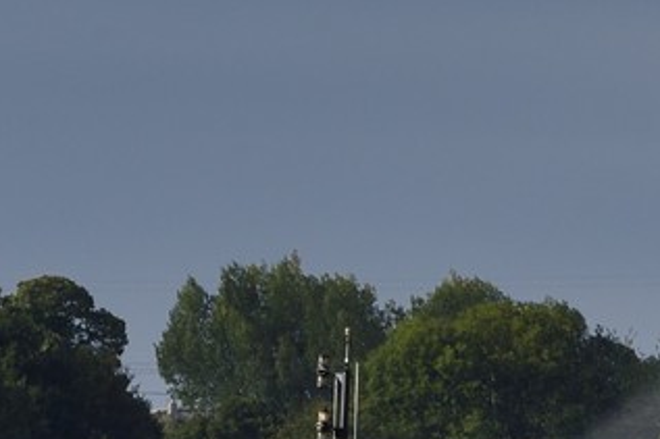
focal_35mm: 1009
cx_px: 1131
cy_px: 1105
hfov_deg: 2.0
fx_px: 18488
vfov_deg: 1.4
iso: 200
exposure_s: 1/320
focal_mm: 200
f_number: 11
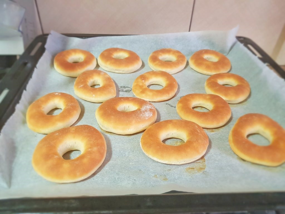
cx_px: 142
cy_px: 107
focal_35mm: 26
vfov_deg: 53.1
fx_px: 214
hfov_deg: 67.3
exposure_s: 1/25
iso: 160
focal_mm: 4.2
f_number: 1.7
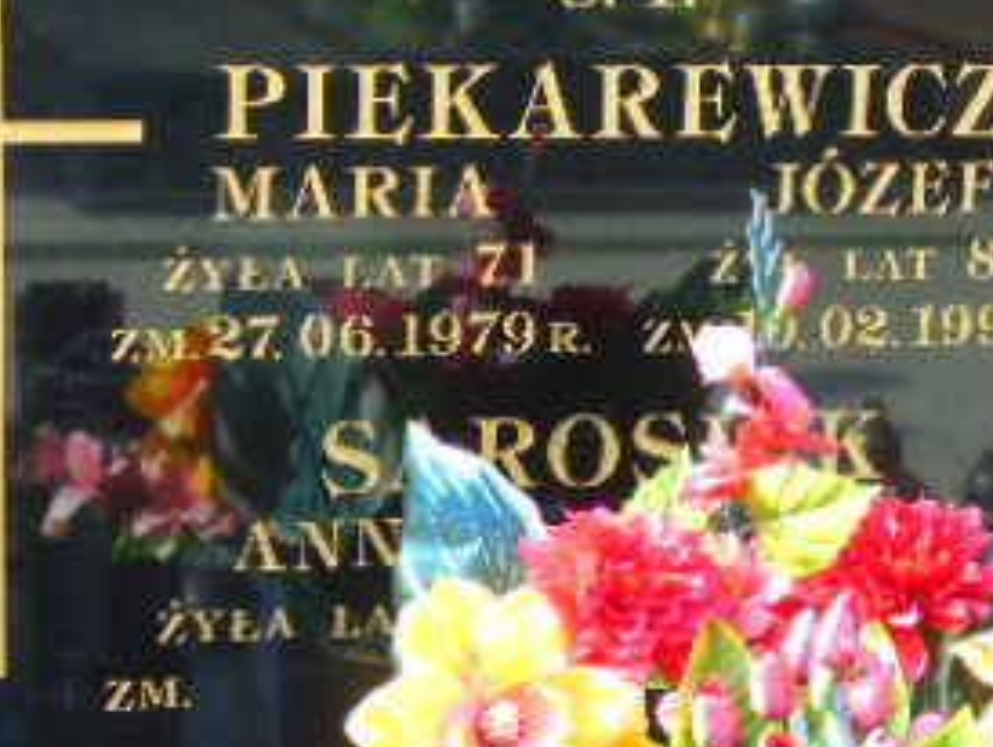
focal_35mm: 126
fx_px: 3618
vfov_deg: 11.8
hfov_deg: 15.6
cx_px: 518
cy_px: 537
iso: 80
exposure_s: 1/80
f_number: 4.3
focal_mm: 9.6
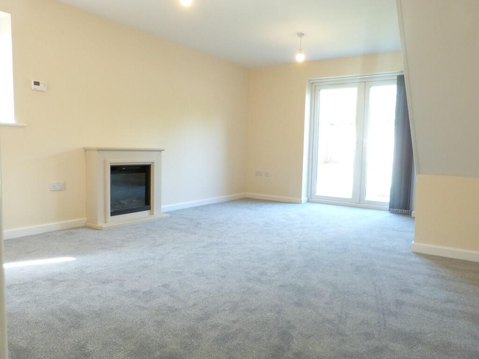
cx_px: 240
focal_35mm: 25
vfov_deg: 54.9
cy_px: 180
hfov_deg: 69.4
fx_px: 346
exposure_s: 1/50
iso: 400
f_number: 2.8
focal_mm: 4.5
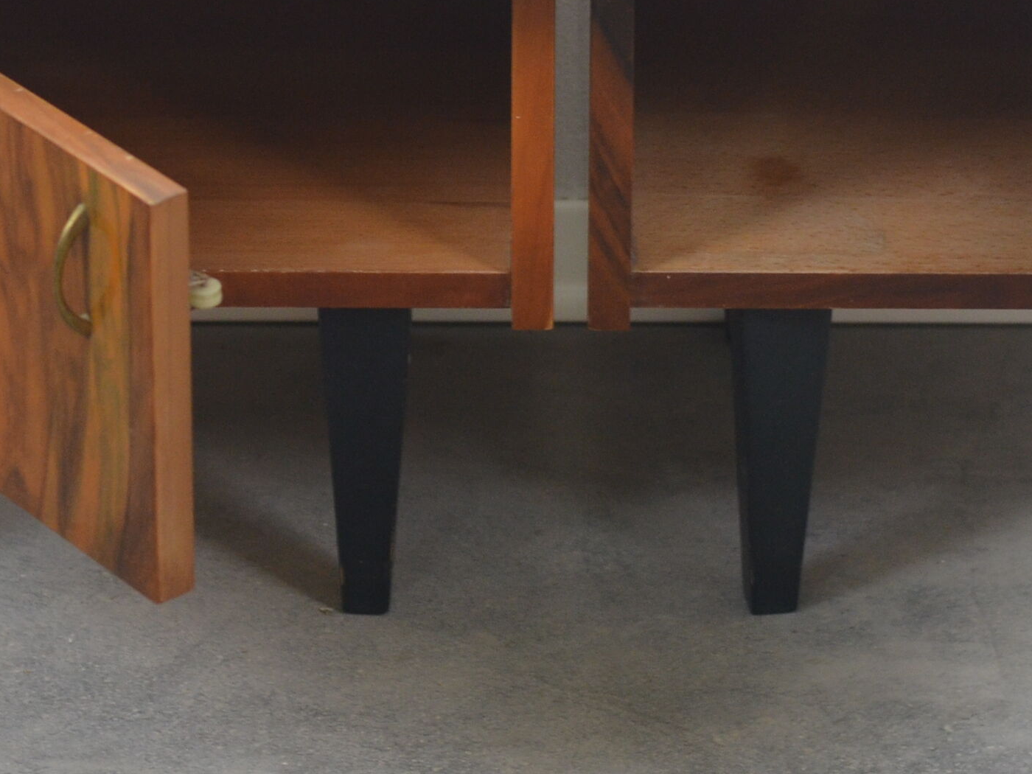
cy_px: -16
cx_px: 476
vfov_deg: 7.8
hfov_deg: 10.4
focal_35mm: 190
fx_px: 5664
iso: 800
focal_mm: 50
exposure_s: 1/50
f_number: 3.5
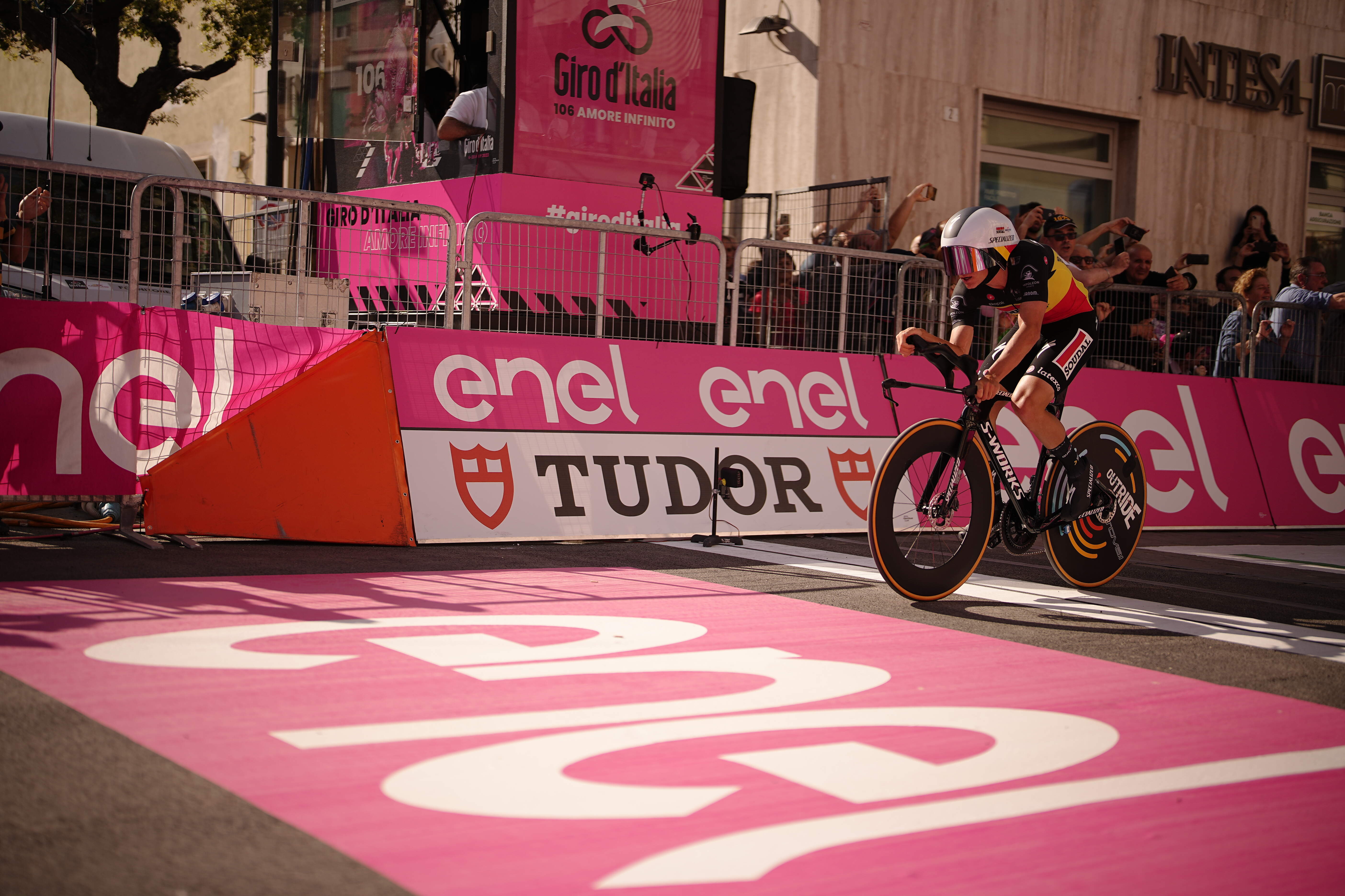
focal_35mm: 50
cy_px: 448
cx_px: 672
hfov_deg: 39.6
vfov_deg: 27.0
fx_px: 1868
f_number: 1.2
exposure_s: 1/8000
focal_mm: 50
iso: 100
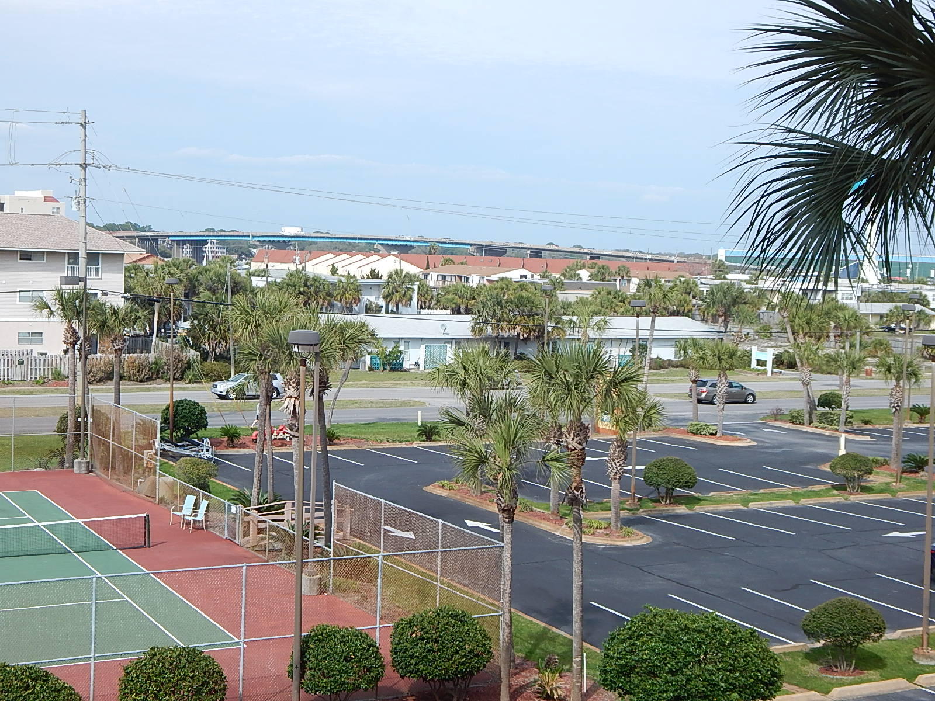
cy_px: 350
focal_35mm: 54
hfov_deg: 35.5
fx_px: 1459
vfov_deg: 27.0
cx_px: 468
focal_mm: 9.7
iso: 125
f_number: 3.8
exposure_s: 1/1000
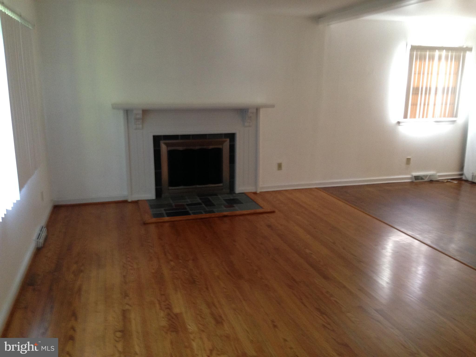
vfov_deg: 42.9
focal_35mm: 33
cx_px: 238
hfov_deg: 55.4
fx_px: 454
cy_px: 178
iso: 160
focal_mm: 4.12
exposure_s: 1/20
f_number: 2.4
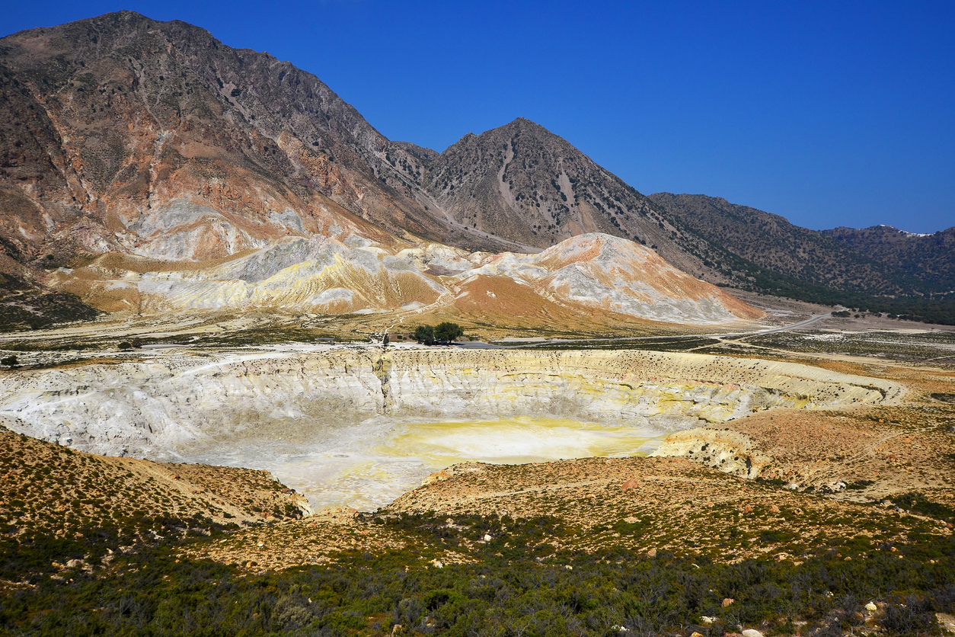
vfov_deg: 47.9
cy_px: 318
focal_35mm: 27
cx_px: 478
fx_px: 716
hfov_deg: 67.4
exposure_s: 1/2000
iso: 200
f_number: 9
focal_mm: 18
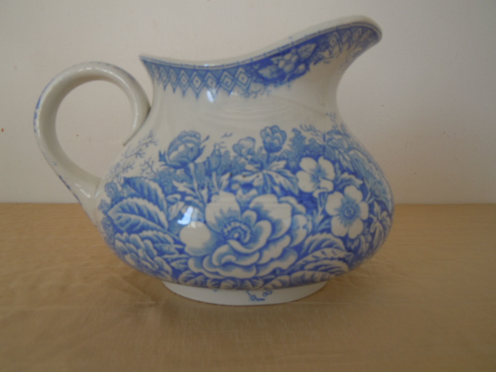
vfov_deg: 46.8
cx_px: 248
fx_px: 430
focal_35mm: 30
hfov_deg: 60.0
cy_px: 186
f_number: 3.5
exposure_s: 1/60
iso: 160
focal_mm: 5.4
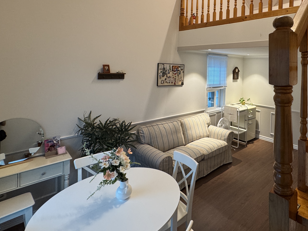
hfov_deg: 72.2
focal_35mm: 22
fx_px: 196
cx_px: 223
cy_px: 71
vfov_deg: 59.2
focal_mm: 2.22
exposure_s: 1/60
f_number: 2.2
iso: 200
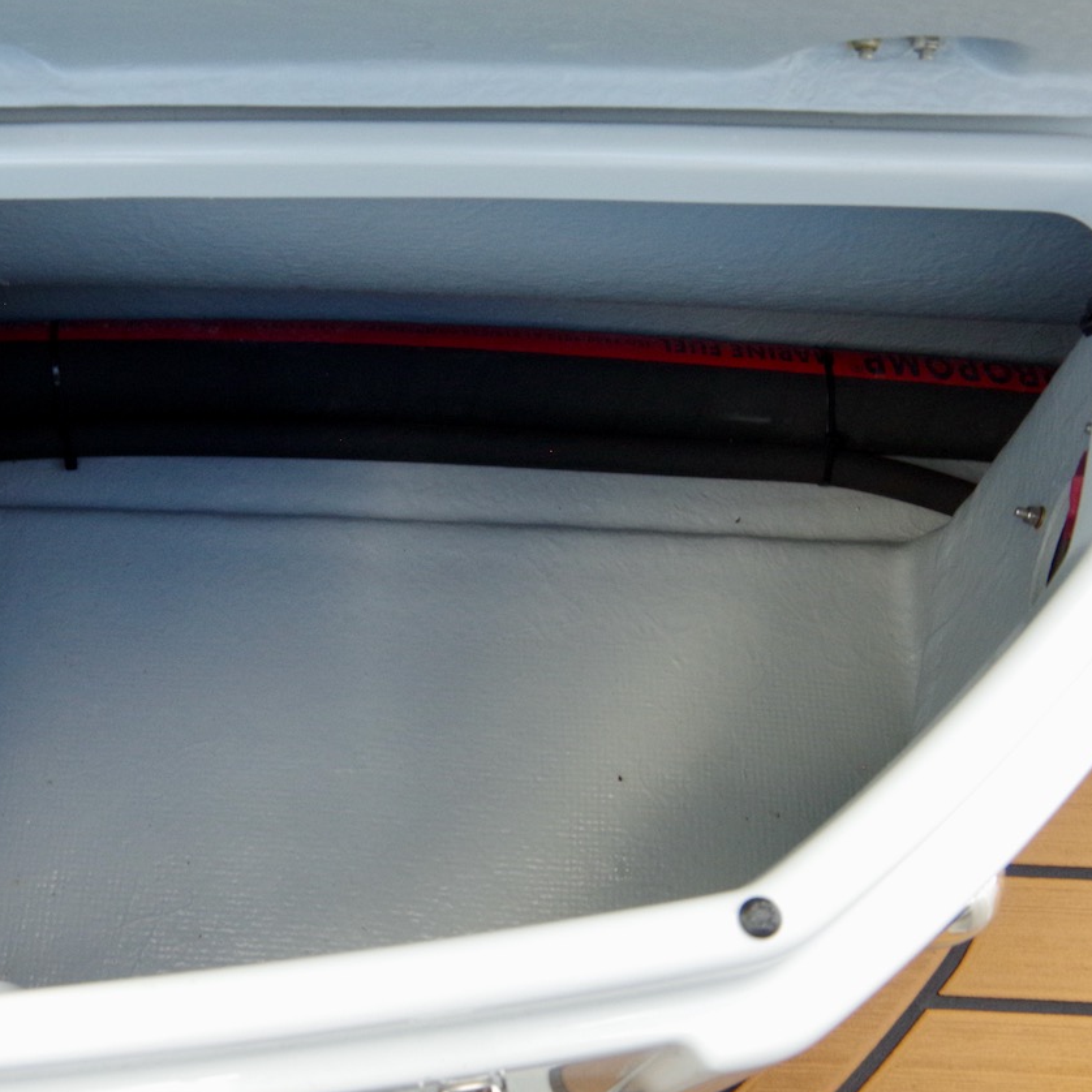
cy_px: 550
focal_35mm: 35
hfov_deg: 46.2
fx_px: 1249
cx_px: 330
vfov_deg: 47.2
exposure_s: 1/100
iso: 1600
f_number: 11
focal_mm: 18
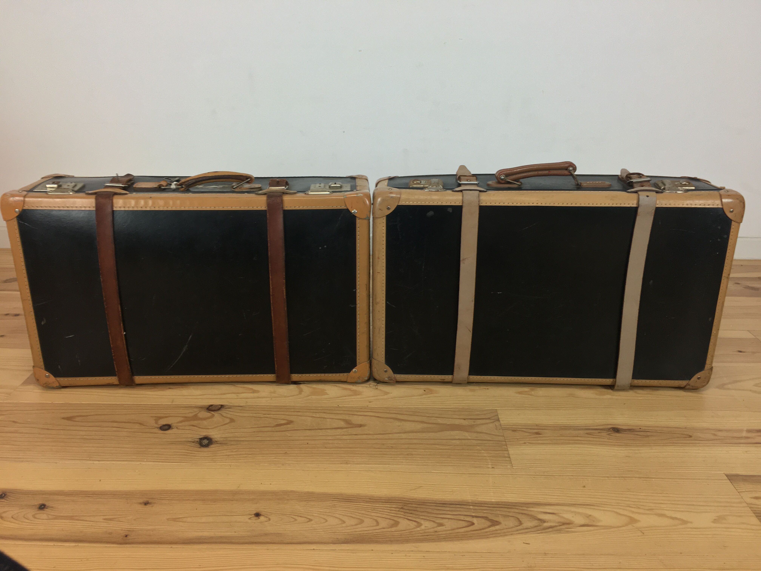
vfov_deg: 48.2
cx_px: 380
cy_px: 286
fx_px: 638
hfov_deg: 61.7
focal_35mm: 29
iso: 50
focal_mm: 4.15
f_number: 2.2
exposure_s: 1/33
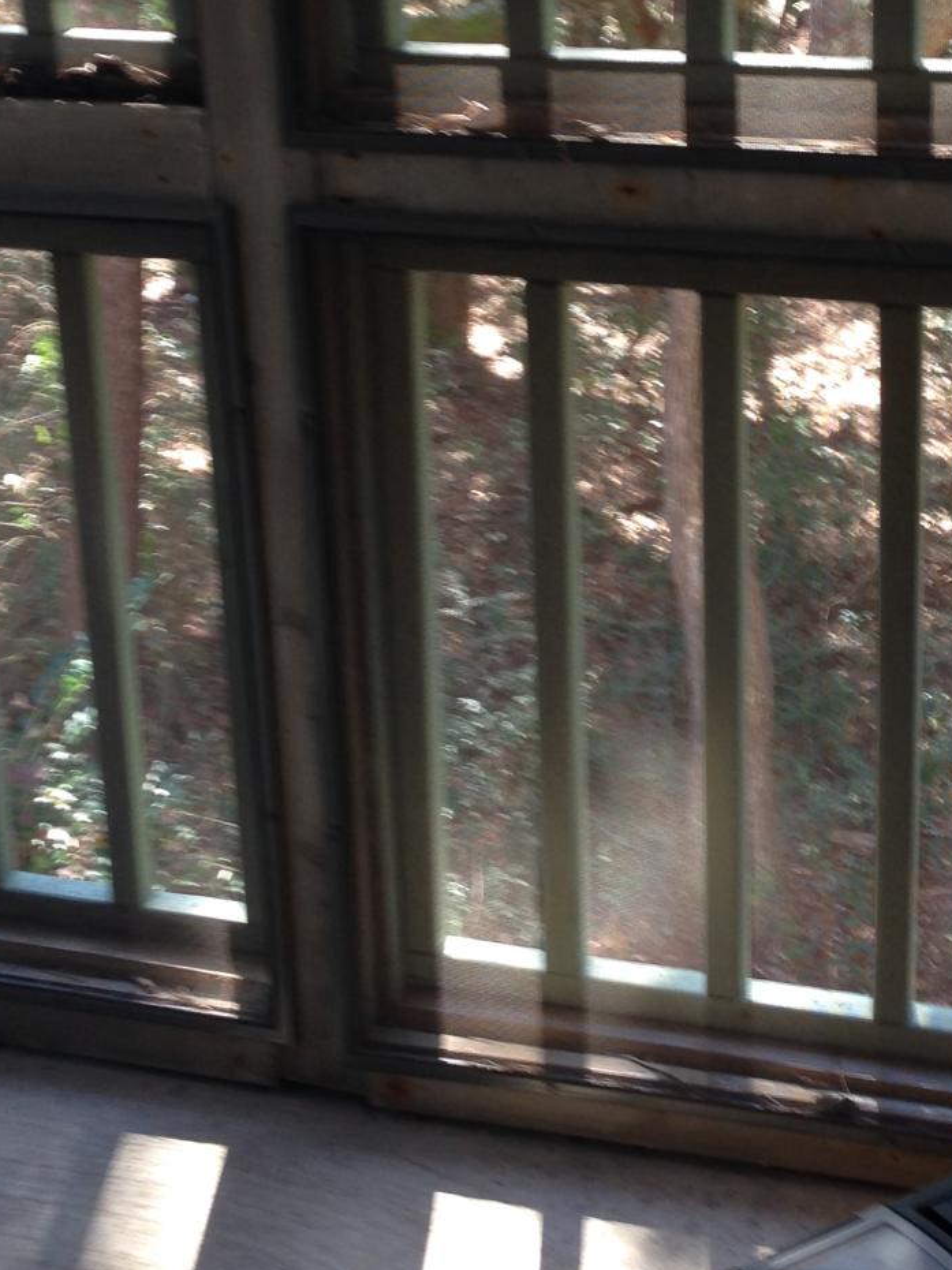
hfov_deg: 20.6
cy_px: 292
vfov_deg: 27.0
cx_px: 639
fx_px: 2605
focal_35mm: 71
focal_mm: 4.12
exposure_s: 1/30
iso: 50
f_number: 2.4
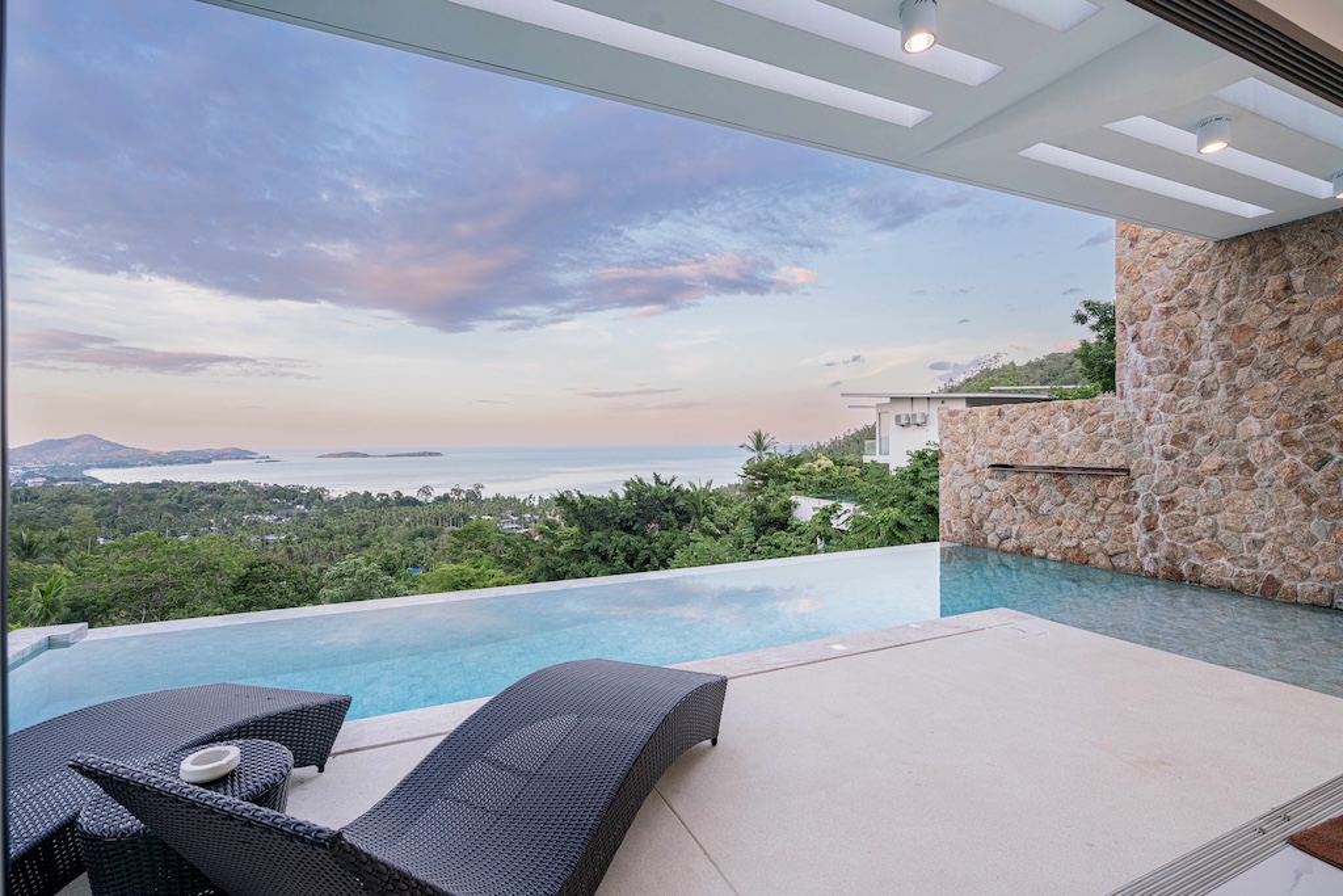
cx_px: 672
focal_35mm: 16
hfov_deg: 96.7
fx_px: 597
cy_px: 448
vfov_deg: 73.8
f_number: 7.1
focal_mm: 16
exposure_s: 1/400
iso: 320
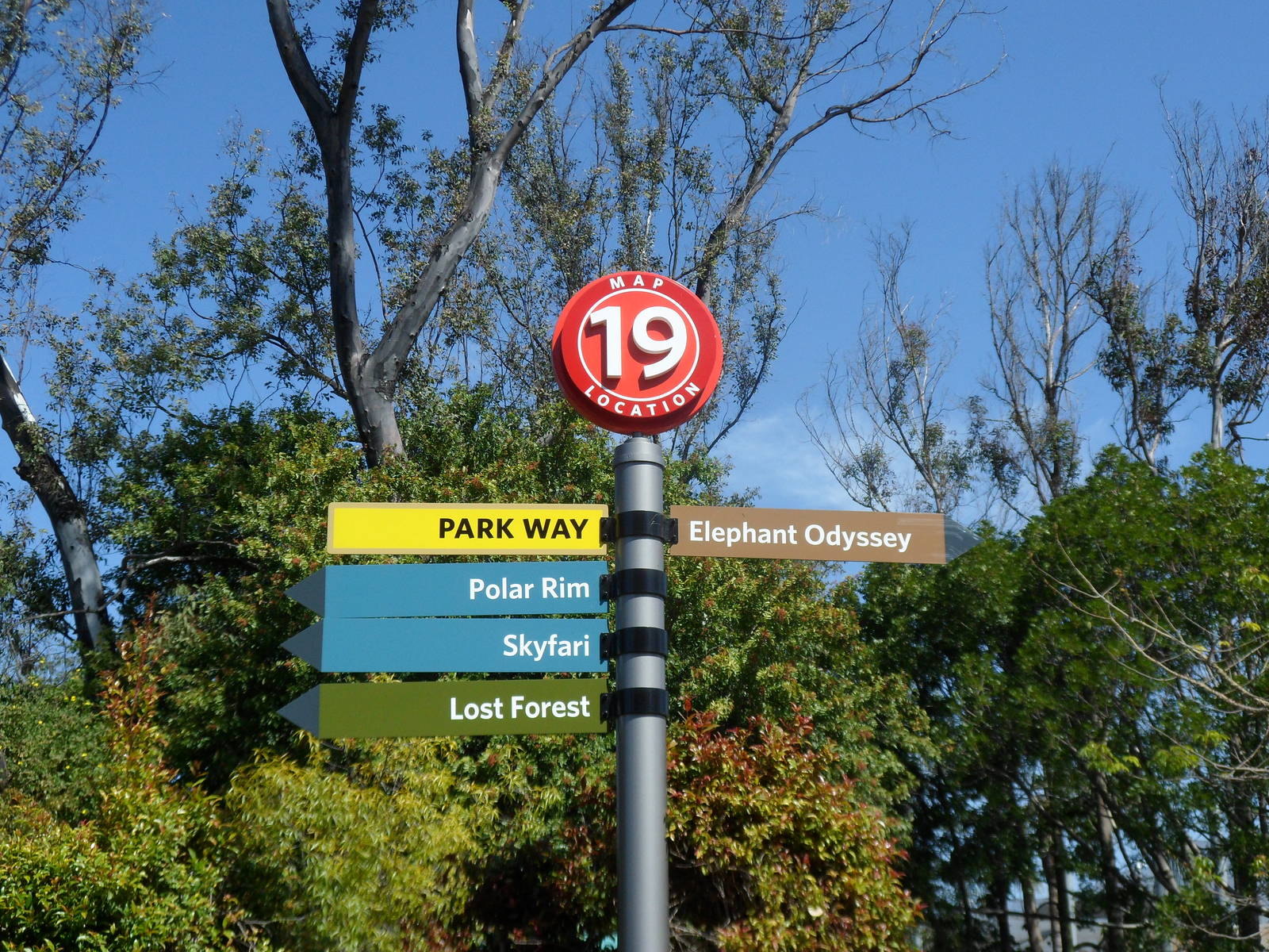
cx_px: 634
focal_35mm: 52
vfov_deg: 28.0
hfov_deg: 36.8
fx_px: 1906
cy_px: 476
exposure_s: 1/750
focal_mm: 8.1
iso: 80
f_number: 4.3
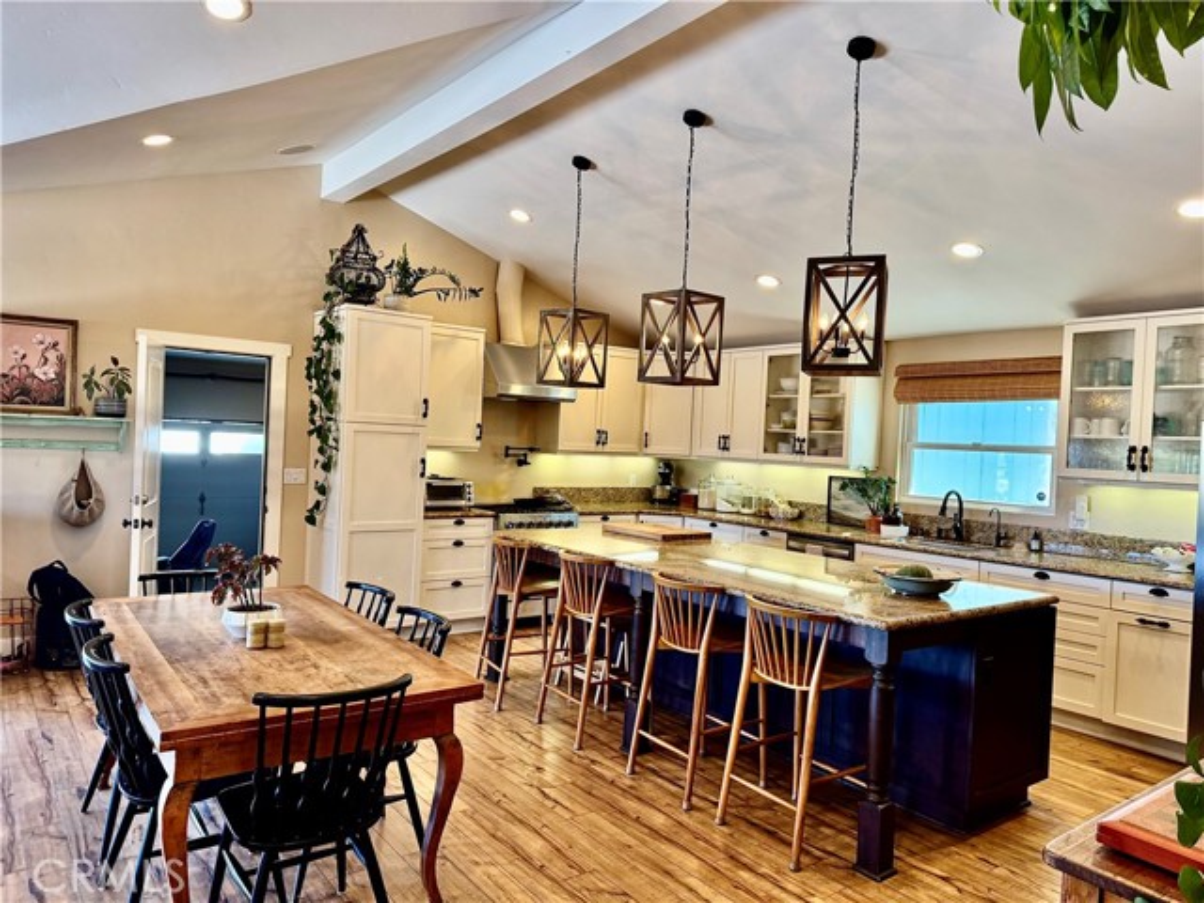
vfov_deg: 56.8
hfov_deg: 71.6
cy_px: 452
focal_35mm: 24
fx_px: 835
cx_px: 602
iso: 160
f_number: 1.78
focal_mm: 6.76
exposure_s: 1/120
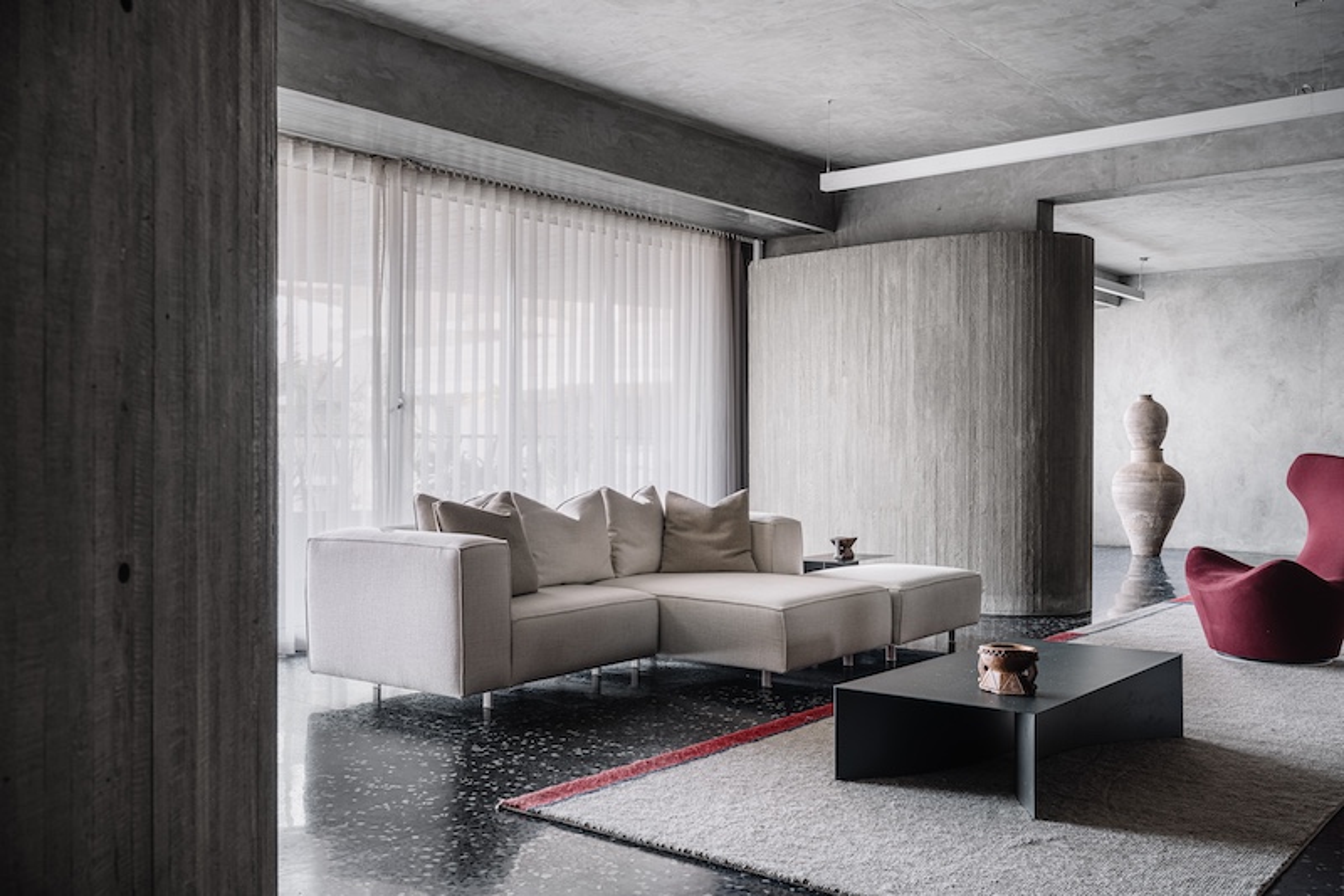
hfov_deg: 58.0
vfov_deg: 40.5
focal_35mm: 32
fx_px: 1213
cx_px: 672
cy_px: 448
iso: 500
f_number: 8
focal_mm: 32.5
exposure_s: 1/4
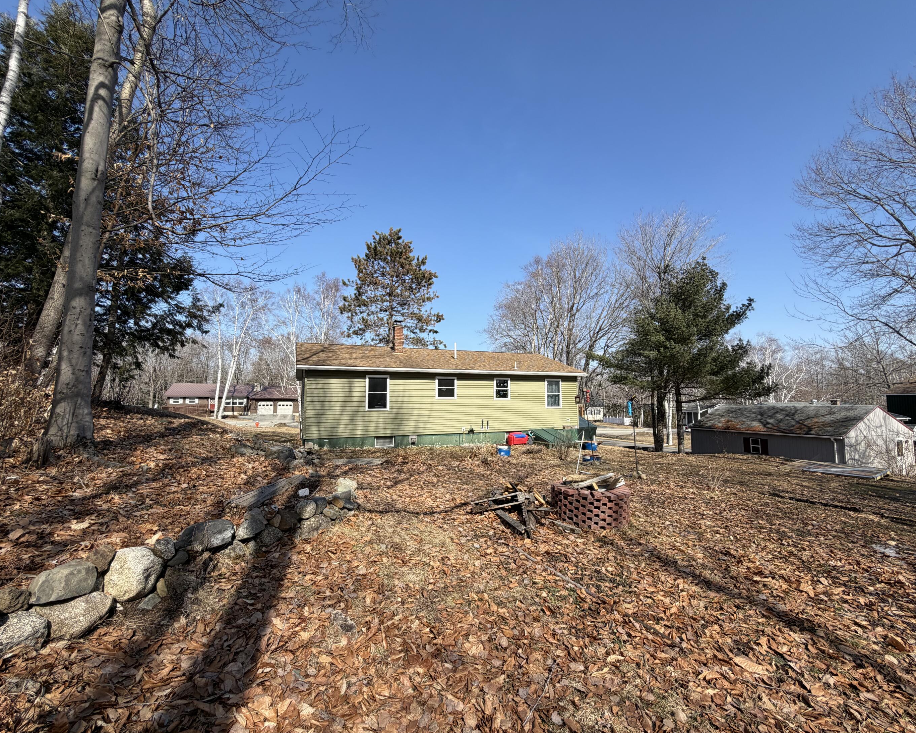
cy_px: 373
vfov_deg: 84.0
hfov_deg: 96.8
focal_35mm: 15
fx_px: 407
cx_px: 467
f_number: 2.2
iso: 25
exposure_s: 1/770
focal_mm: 2.22
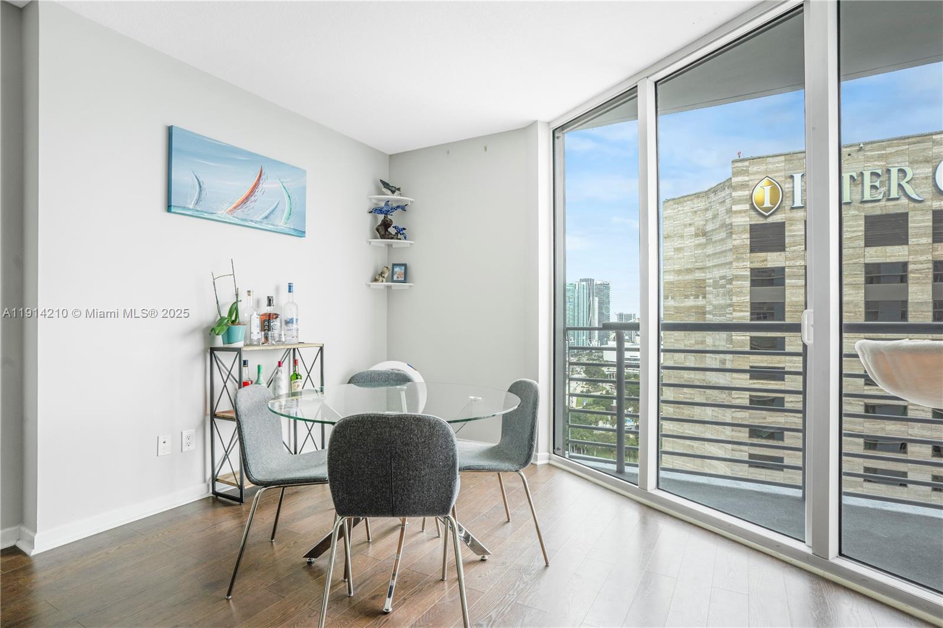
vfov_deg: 70.4
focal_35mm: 17
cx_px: 472
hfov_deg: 93.3
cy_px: 314
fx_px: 445
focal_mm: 17
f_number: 10
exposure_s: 1/20
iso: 200
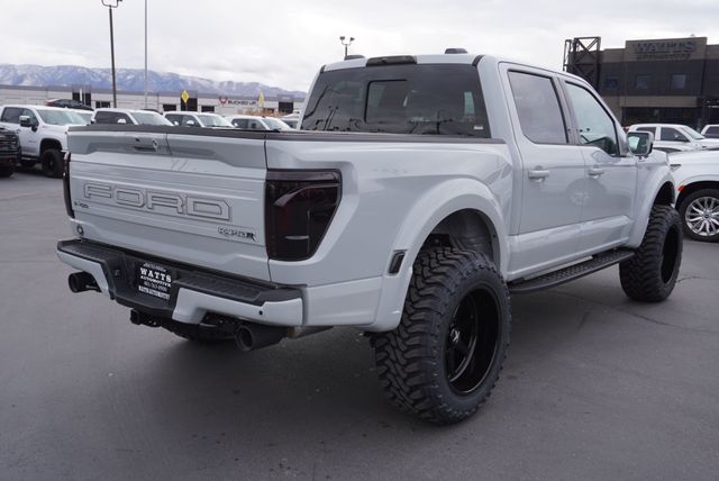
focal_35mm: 33
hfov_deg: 57.2
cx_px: 360
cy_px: 240
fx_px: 660
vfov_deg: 40.0
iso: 100
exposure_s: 1/125
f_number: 6.3
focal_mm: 22
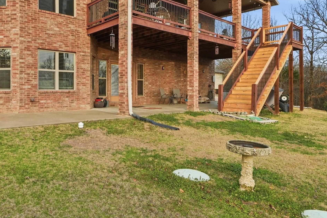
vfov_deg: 51.4
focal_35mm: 24
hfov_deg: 71.0
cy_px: 61
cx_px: 102
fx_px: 218
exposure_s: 1/250
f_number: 9
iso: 250
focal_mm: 10
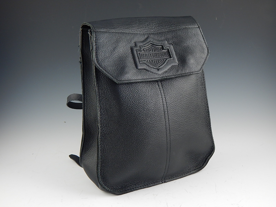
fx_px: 343
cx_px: 138
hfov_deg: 43.9
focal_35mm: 43
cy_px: 104
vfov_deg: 33.6
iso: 200
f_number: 3.6
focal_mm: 7.7
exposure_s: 1/30
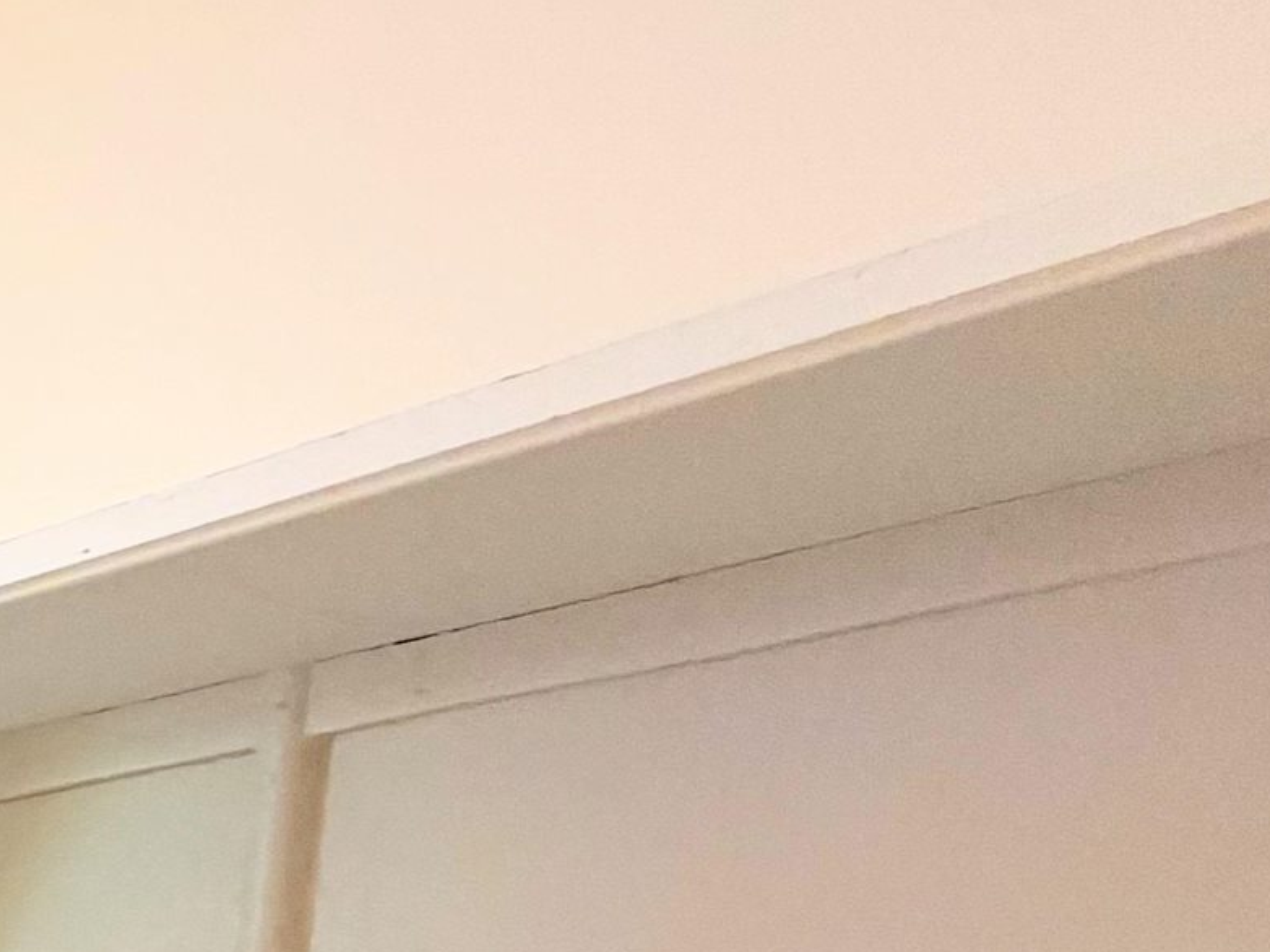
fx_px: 2017
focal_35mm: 55
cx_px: -992
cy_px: 1467
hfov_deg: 22.1
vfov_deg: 21.7
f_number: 2.2
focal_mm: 2.22
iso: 320
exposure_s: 1/60
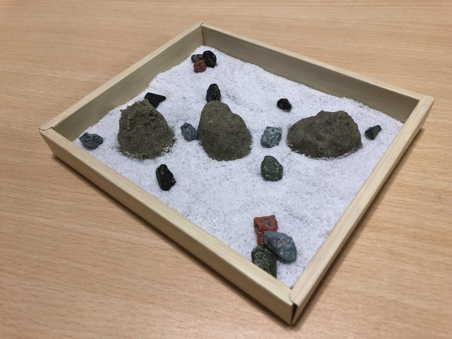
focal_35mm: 28
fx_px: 366
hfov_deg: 63.4
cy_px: 170
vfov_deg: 49.7
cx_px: 226
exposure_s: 1/17
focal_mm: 3.99
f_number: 1.8
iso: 50
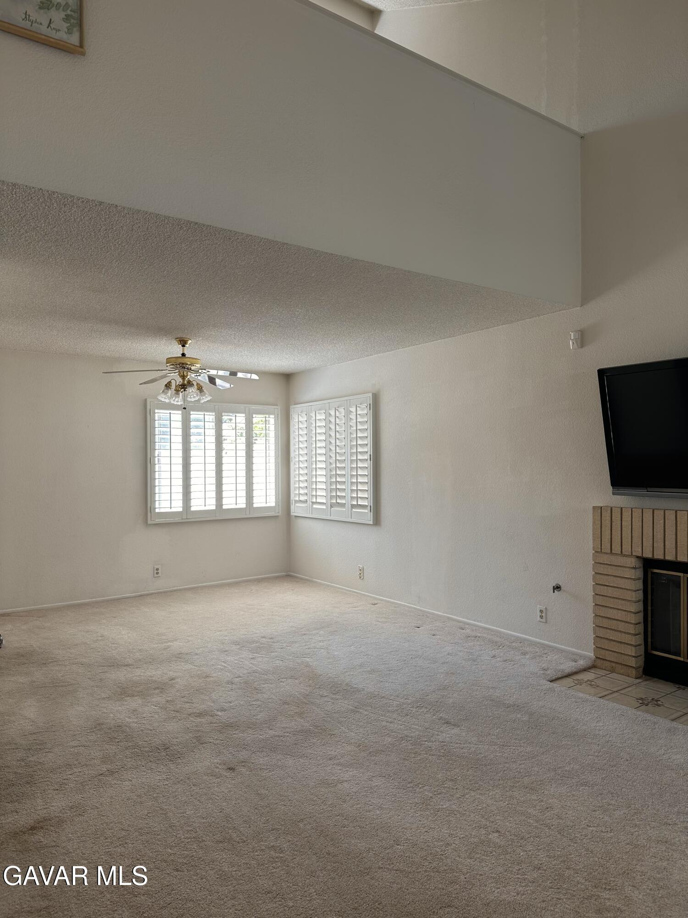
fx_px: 636
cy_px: 459
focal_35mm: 24
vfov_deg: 71.6
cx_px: 344
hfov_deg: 56.8
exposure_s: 1/120
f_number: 1.78
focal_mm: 6.86
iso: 64
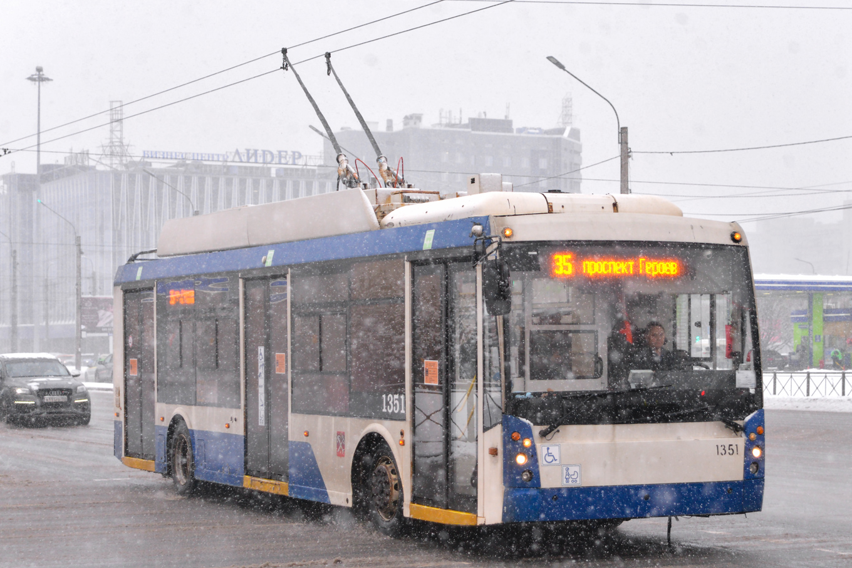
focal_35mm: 86
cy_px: 279
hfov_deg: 23.6
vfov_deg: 15.9
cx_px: 458
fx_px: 2035
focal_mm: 78
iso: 1250
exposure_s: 1/320
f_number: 5.6
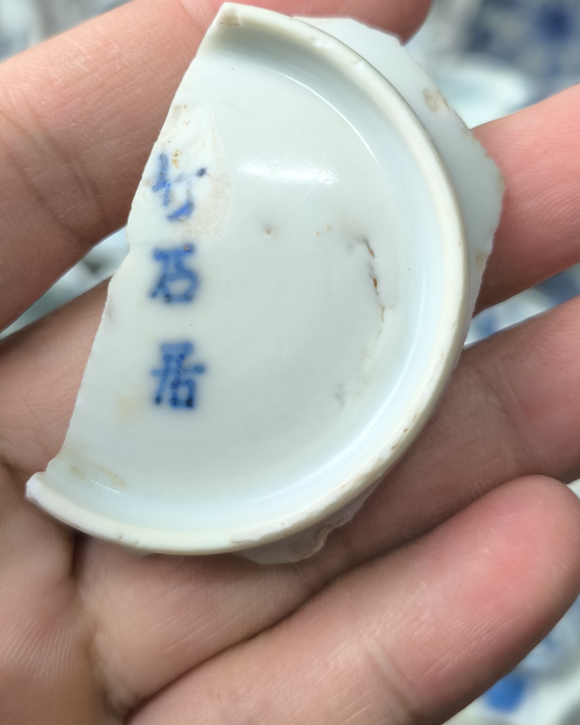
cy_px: 288
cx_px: 232
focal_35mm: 41
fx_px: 880
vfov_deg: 44.5
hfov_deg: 36.4
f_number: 1.7
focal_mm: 5.35
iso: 320
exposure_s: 1/50
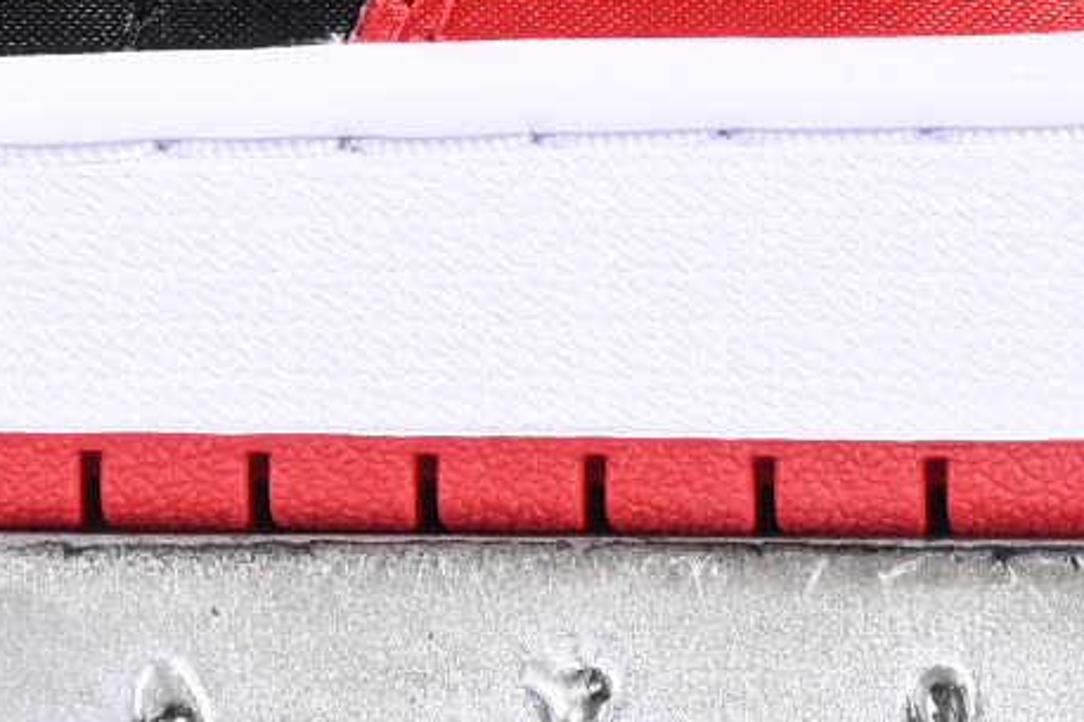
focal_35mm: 456
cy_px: -788
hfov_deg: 4.5
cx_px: -580
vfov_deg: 3.0
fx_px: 13725
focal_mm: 50
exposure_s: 1/60
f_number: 6.3
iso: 160
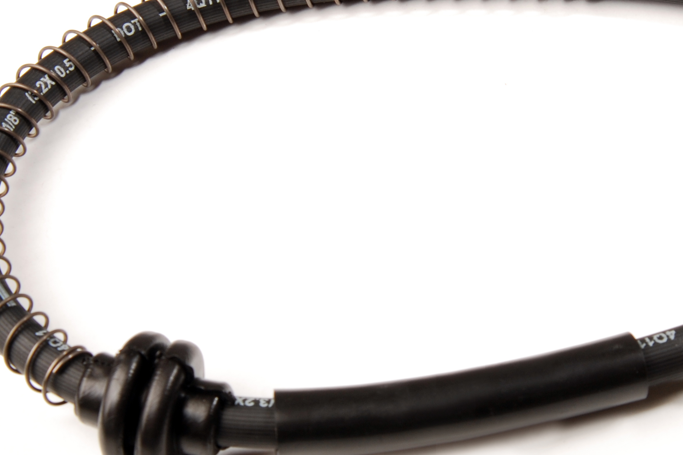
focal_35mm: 85
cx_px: 448
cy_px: 212
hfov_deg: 23.9
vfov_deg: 16.1
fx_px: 1609
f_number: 13
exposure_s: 1/125
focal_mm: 35
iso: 100
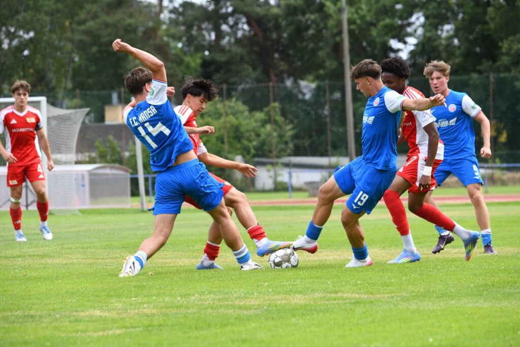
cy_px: 174
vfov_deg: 5.7
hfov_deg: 8.6
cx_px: 260
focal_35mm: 240
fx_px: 3465
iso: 1250
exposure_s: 1/1600
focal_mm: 240
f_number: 7.1
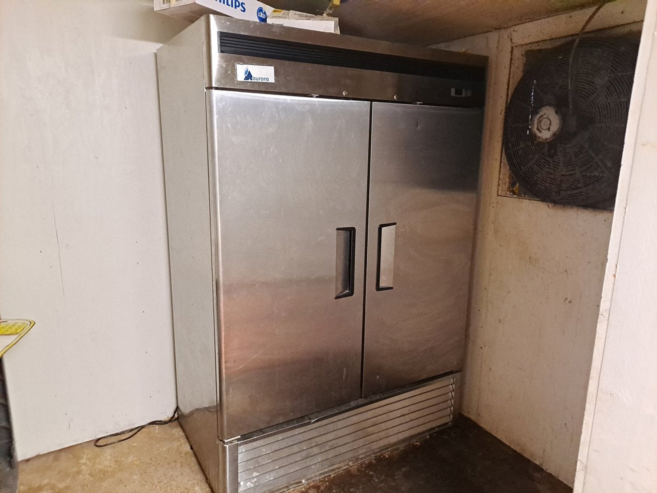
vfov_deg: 54.9
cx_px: 328
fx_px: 475
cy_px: 246
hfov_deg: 69.4
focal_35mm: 25
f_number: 2
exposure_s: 1/24
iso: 500
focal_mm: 4.6
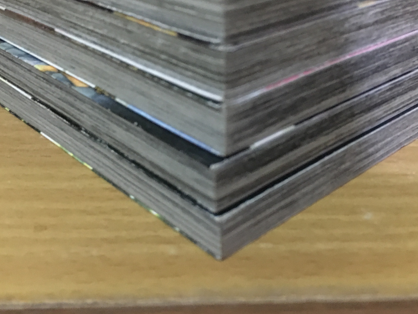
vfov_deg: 33.1
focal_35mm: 43
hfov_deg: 43.9
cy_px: 92
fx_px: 519
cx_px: 211
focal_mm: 4.15
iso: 640
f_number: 2.2
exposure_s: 1/17
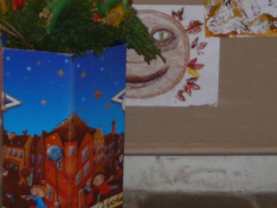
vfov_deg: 10.9
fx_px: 1072
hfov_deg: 14.7
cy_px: -24
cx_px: 79
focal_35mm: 134
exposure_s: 1/30
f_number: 2.8
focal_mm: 7.4
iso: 100
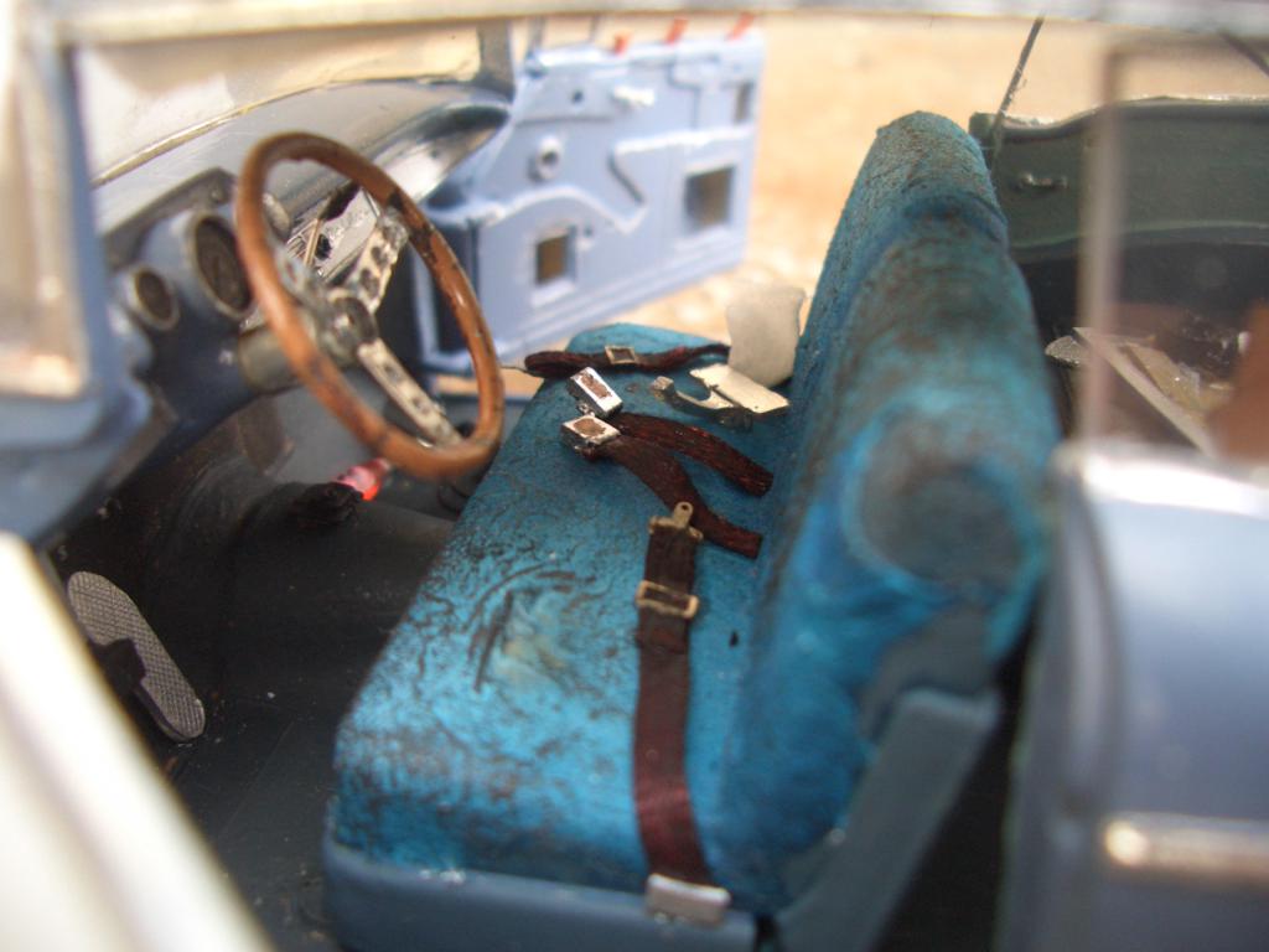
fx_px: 1283
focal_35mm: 35
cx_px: 634
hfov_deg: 52.6
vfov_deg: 40.7
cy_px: 476
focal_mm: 5.8
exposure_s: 1/30
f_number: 2.6
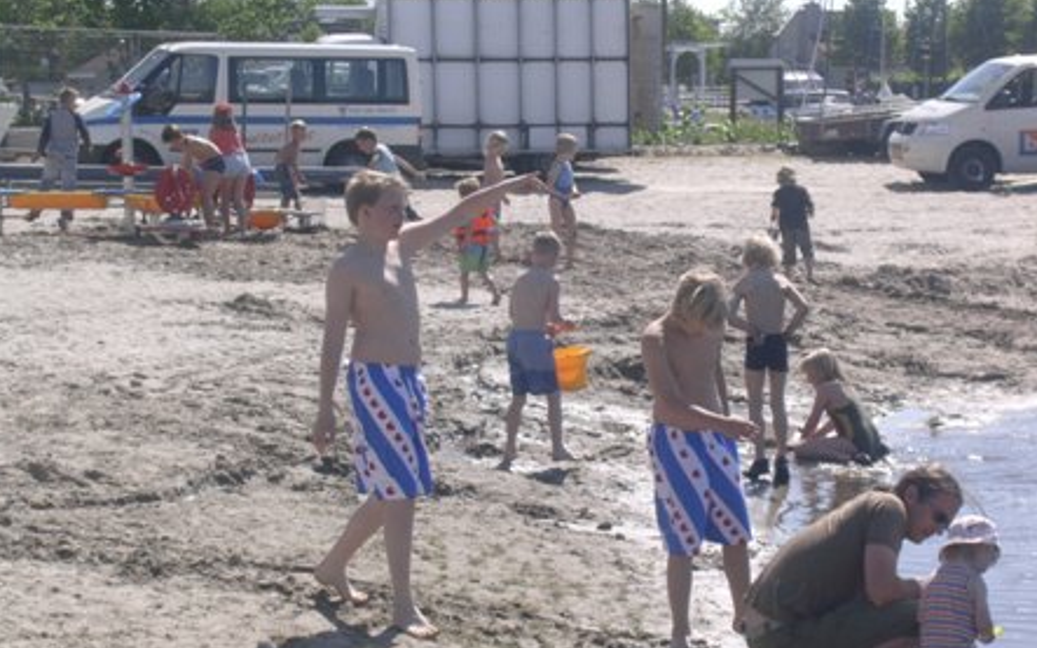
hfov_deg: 17.5
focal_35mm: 119
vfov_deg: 11.0
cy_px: 339
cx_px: 517
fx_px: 3364
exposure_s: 1/456
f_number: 4.8
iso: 70
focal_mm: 16.8
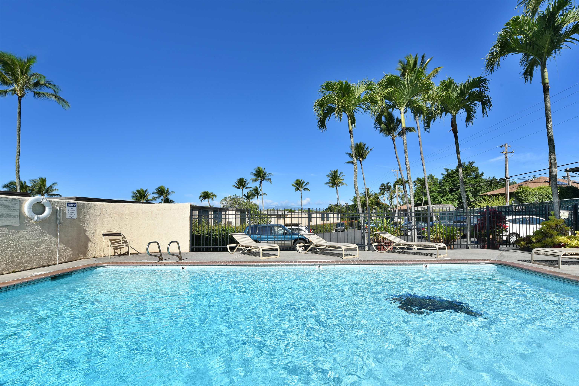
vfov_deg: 77.4
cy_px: 193
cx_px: 290
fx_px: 241
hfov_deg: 100.4
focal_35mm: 15
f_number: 13
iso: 100
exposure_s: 1/50
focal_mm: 15
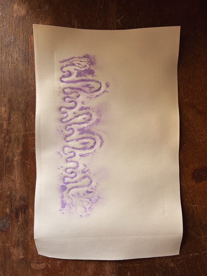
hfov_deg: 53.1
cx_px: 104
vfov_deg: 67.3
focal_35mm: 26
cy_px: 138
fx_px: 207
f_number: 1.5
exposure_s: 1/60
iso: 160
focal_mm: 5.7
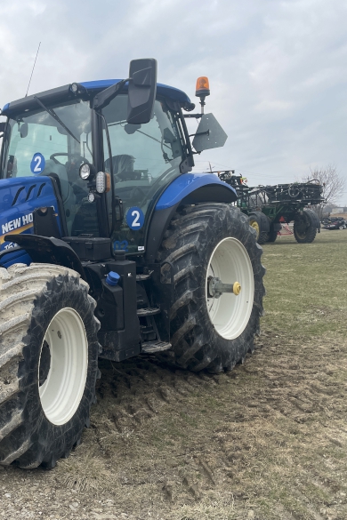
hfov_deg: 34.7
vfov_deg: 51.9
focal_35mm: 37
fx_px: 535
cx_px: 64
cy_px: 257
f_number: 1.6
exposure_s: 1/2174
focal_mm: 4.2
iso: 32
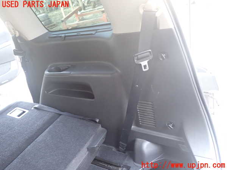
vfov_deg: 46.8
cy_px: 85
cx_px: 114
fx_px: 197
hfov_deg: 60.0
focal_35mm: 30
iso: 400
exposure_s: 1/30
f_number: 2.3
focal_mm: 5.4
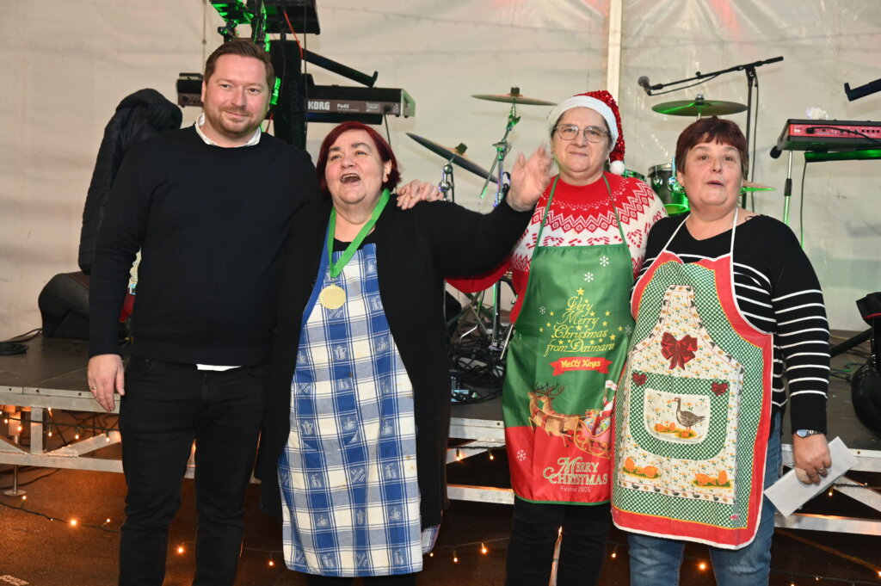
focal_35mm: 52
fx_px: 1272
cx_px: 440
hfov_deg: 38.2
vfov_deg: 25.9
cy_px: 293
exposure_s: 1/60
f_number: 5.6
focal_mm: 52
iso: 3200
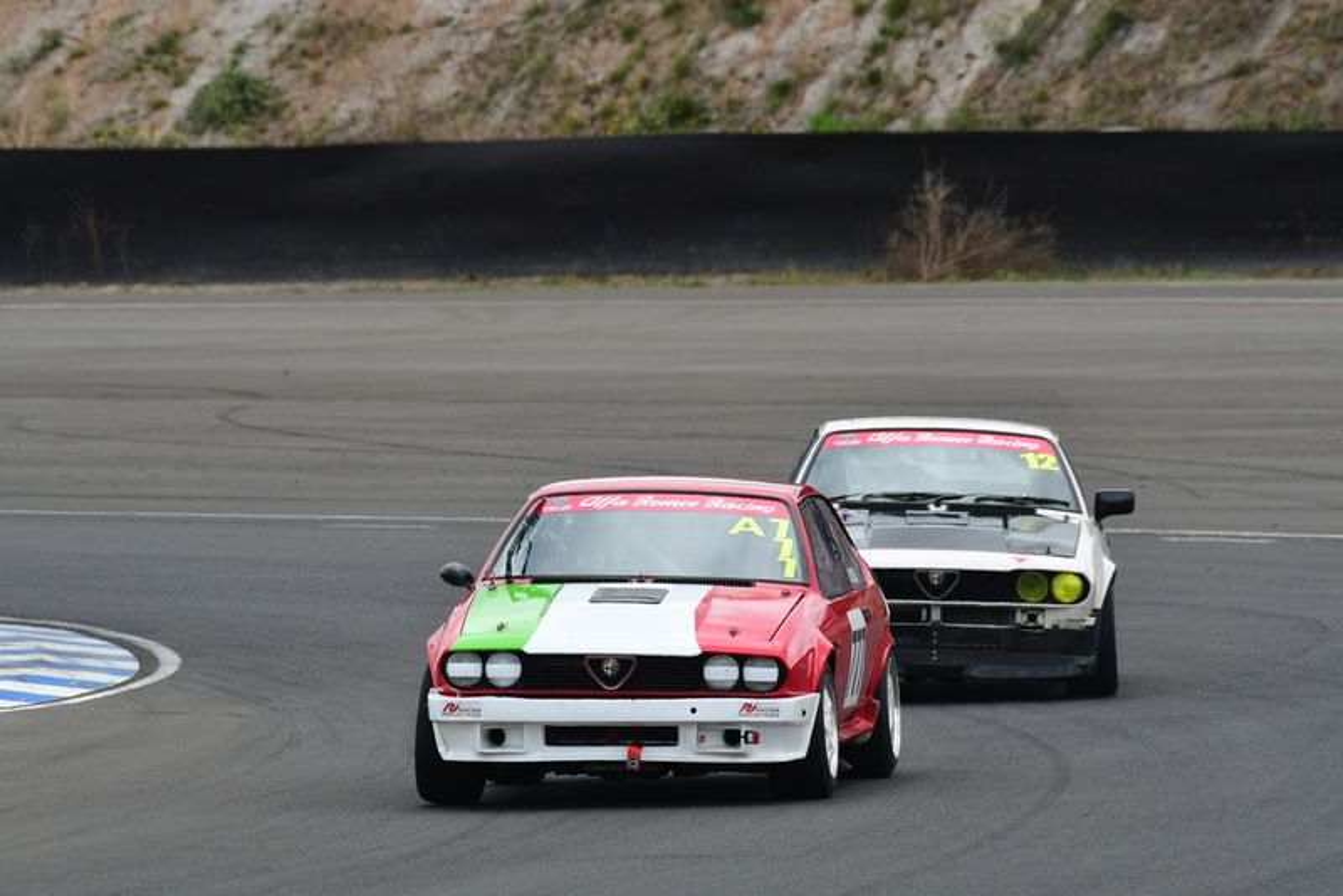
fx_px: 23510
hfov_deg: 3.3
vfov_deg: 2.2
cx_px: 672
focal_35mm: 630
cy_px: 448
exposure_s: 1/640
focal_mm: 420
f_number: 10
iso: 500
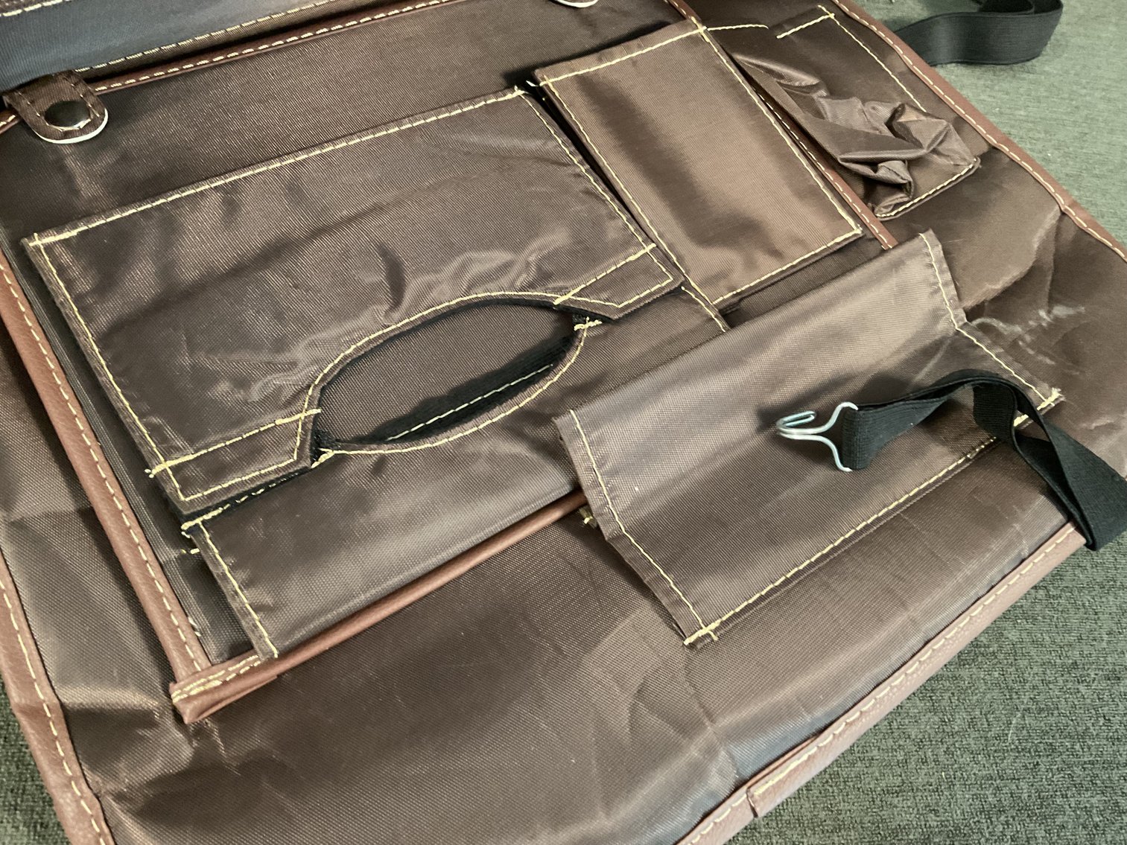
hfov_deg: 61.7
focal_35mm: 29
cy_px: 422
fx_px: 944
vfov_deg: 48.2
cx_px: 564
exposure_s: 1/30
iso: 400
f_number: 1.8
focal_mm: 3
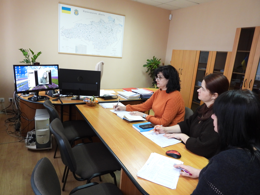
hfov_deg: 71.6
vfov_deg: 56.8
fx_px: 180
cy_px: 98
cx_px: 130
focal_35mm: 24
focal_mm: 4.3
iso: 400
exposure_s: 1/30
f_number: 2.8
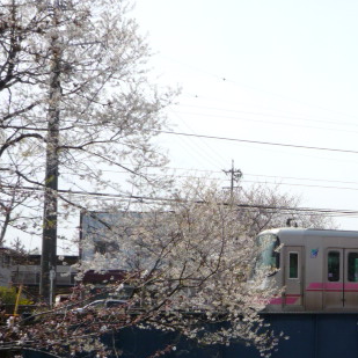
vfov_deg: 30.7
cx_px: 346
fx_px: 644
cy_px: 258
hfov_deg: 29.3
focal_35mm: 55
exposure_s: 1/640
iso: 100
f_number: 4.5
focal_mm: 4.4
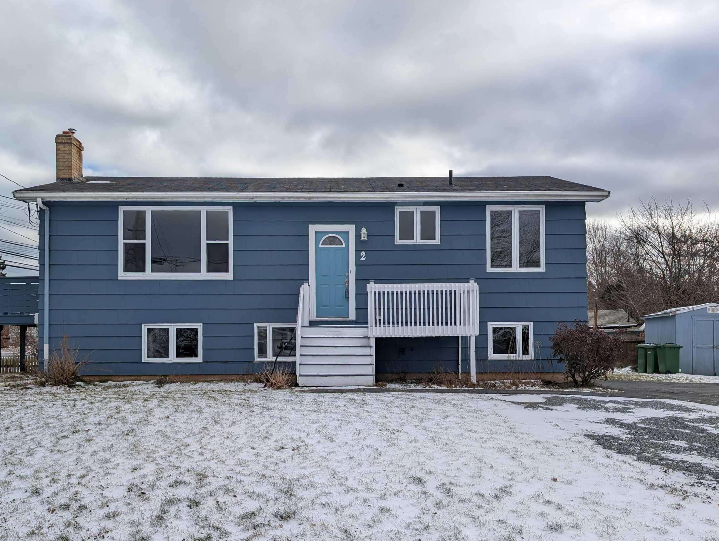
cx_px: 340
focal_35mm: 30
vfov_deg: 46.6
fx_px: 624
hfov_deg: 59.9
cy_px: 332
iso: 22
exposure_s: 1/1167
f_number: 1.68
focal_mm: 6.9
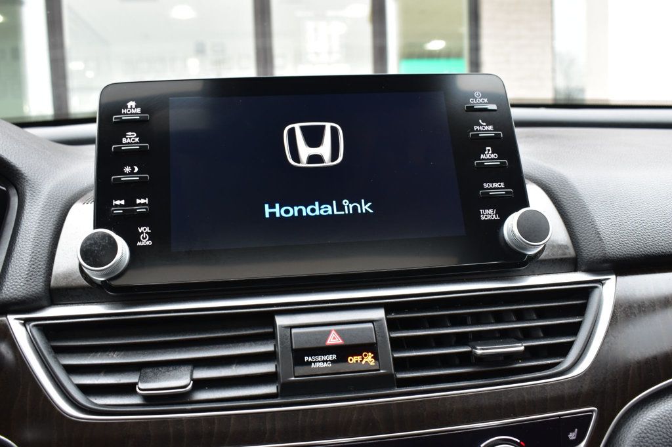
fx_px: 644
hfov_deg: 55.1
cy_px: 224
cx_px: 336
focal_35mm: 34
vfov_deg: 38.3
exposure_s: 1/20
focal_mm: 23
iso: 400
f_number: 6.3
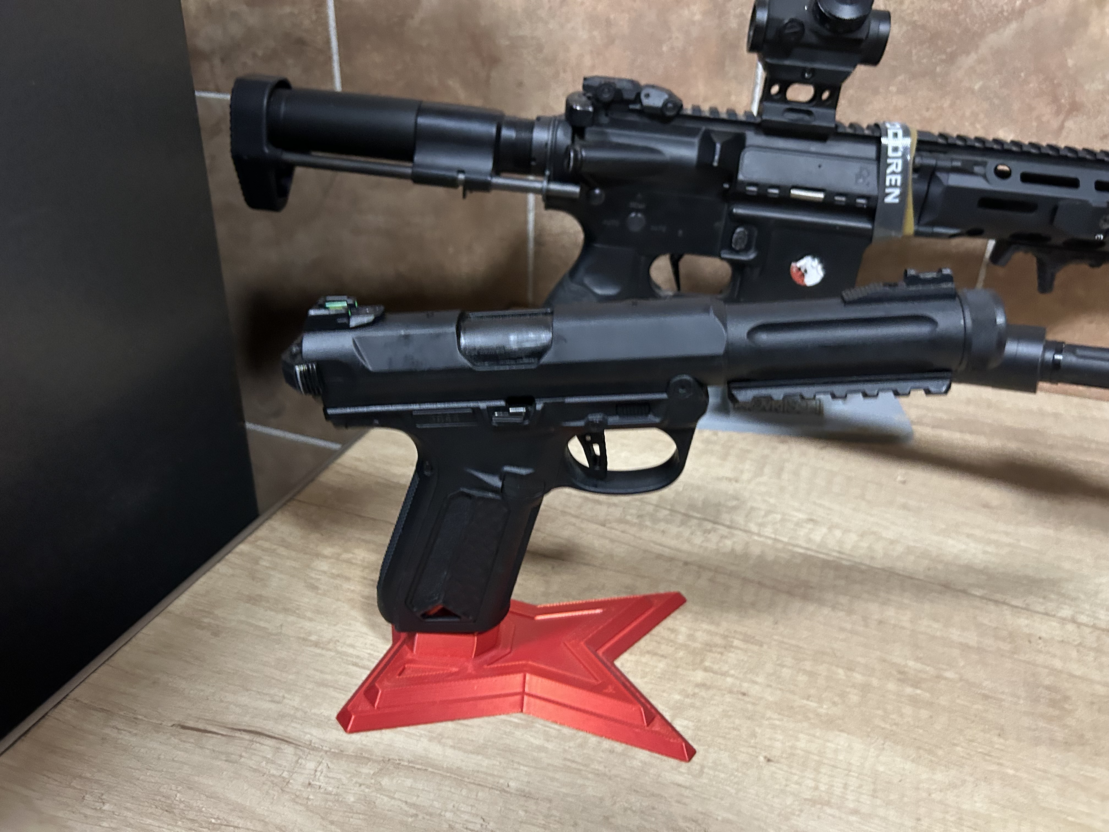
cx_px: 554
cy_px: 416
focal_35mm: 26
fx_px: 833
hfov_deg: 67.3
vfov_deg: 53.1
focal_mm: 5.7
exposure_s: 1/33
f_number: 1.5
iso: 500
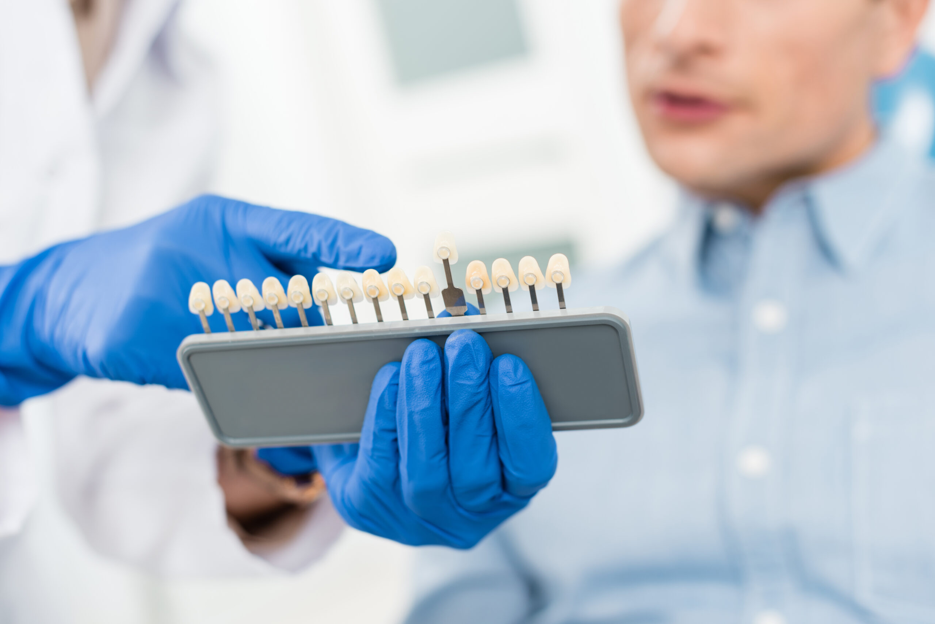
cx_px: 468
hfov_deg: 39.6
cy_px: 312
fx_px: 1299
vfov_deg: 27.0
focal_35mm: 50
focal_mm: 50
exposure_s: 1/200
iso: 100
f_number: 3.5
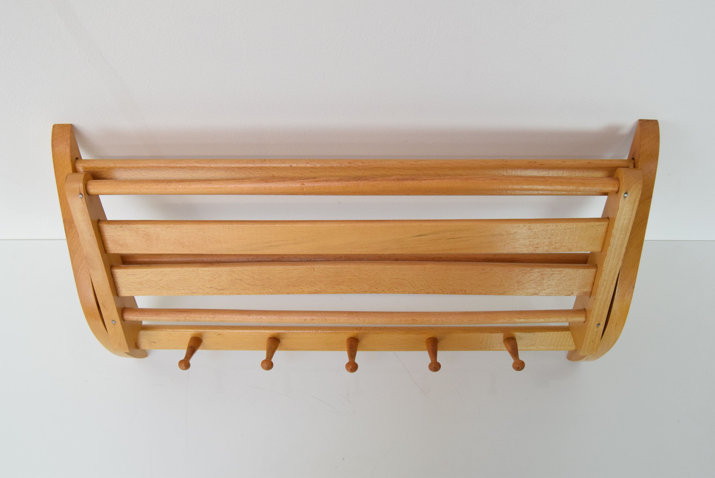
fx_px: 686
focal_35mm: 34
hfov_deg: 55.1
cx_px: 358
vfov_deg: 38.4
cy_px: 239
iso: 1600
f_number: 7.1
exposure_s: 1/200
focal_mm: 23
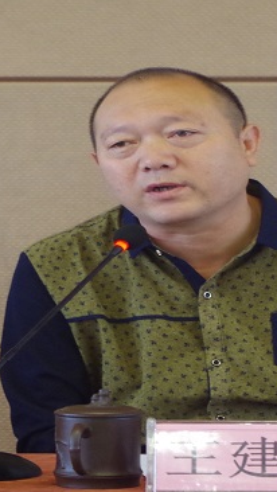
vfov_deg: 16.5
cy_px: 245
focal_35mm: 130
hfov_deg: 9.3
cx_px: 210
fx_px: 1697
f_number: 5.6
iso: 1600
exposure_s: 1/30
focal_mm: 55
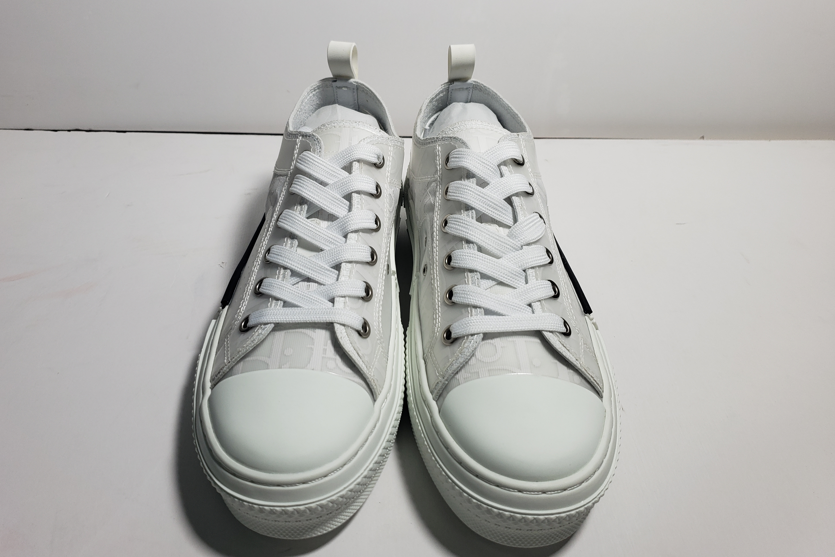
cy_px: 242
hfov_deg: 63.6
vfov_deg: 44.9
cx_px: 404
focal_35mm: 29
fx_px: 673
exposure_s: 1/585
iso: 50
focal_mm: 4.3
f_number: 1.5
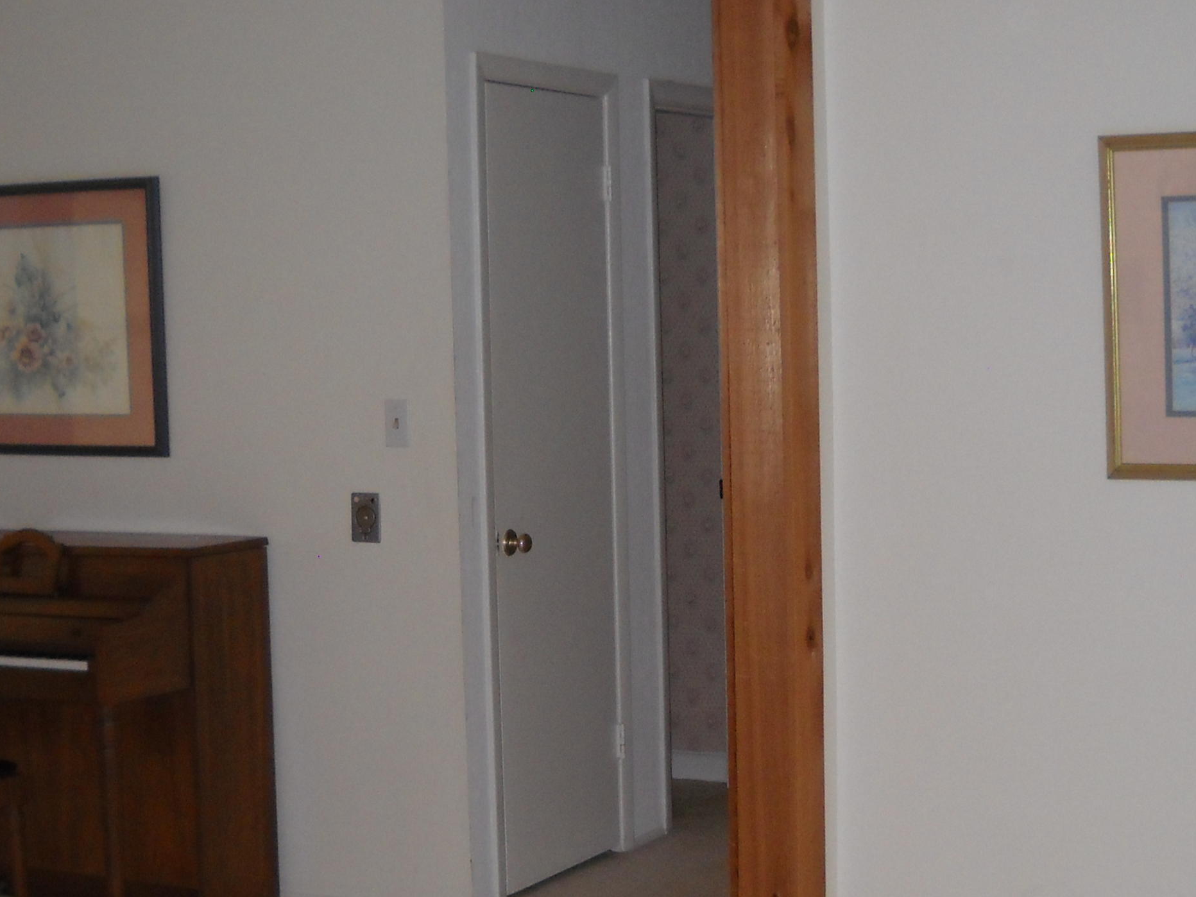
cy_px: 619
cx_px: 620
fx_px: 2280
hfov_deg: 29.4
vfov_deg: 22.1
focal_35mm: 66
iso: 200
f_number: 3.1
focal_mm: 6.72
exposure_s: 1/30
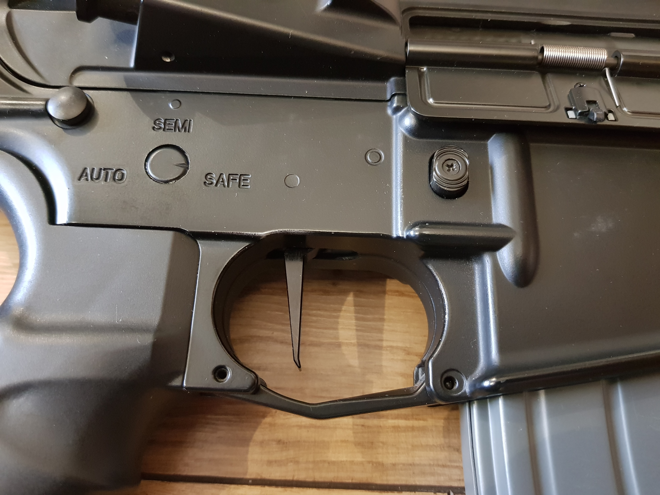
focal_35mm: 26
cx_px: 330
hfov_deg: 67.3
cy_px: 248
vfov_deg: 53.1
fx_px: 496
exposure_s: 1/10
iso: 640
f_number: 1.7
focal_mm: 4.2
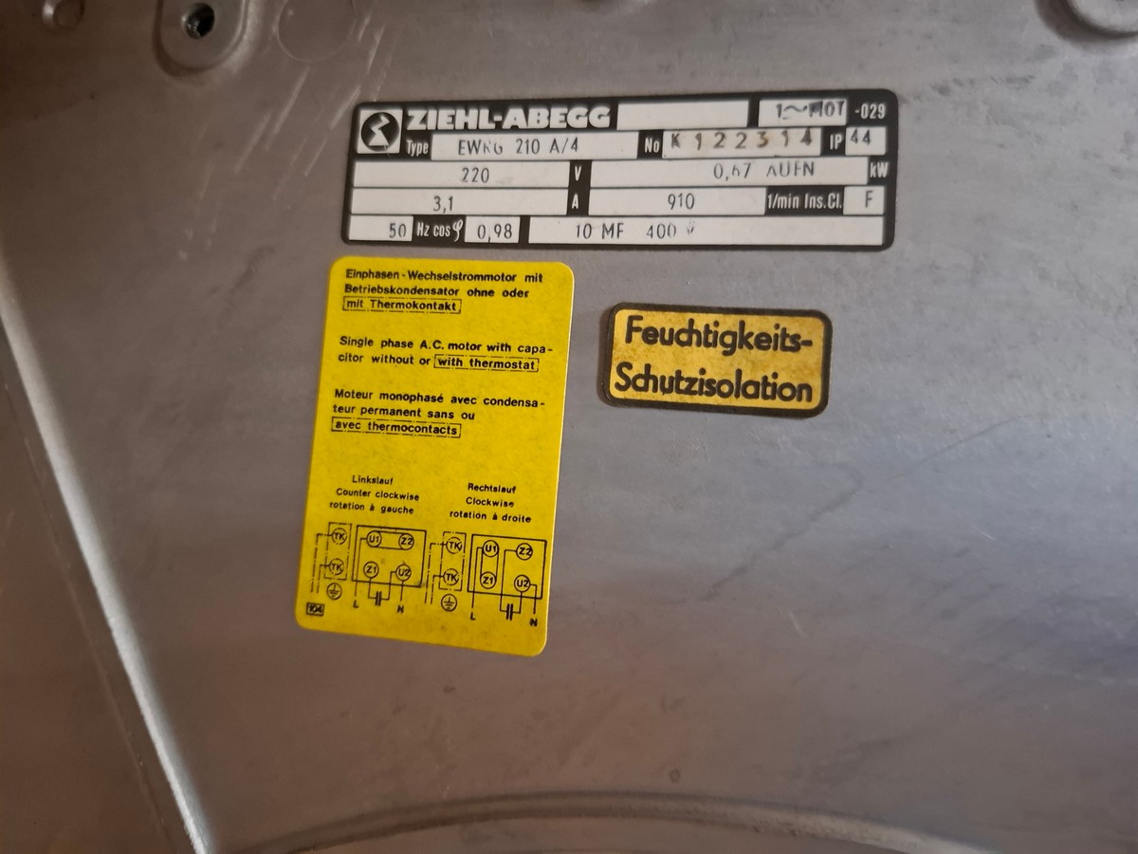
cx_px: 569
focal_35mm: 23
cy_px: 427
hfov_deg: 73.9
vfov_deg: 58.9
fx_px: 756
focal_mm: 5.54
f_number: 1.8
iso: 800
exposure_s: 1/25
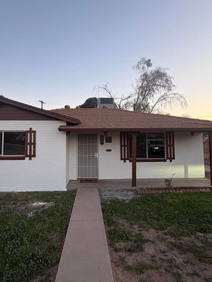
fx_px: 163
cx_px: 93
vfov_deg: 81.5
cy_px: 127
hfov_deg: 65.7
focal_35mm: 20
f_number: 2.2
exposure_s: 1/99
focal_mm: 2.22
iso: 160
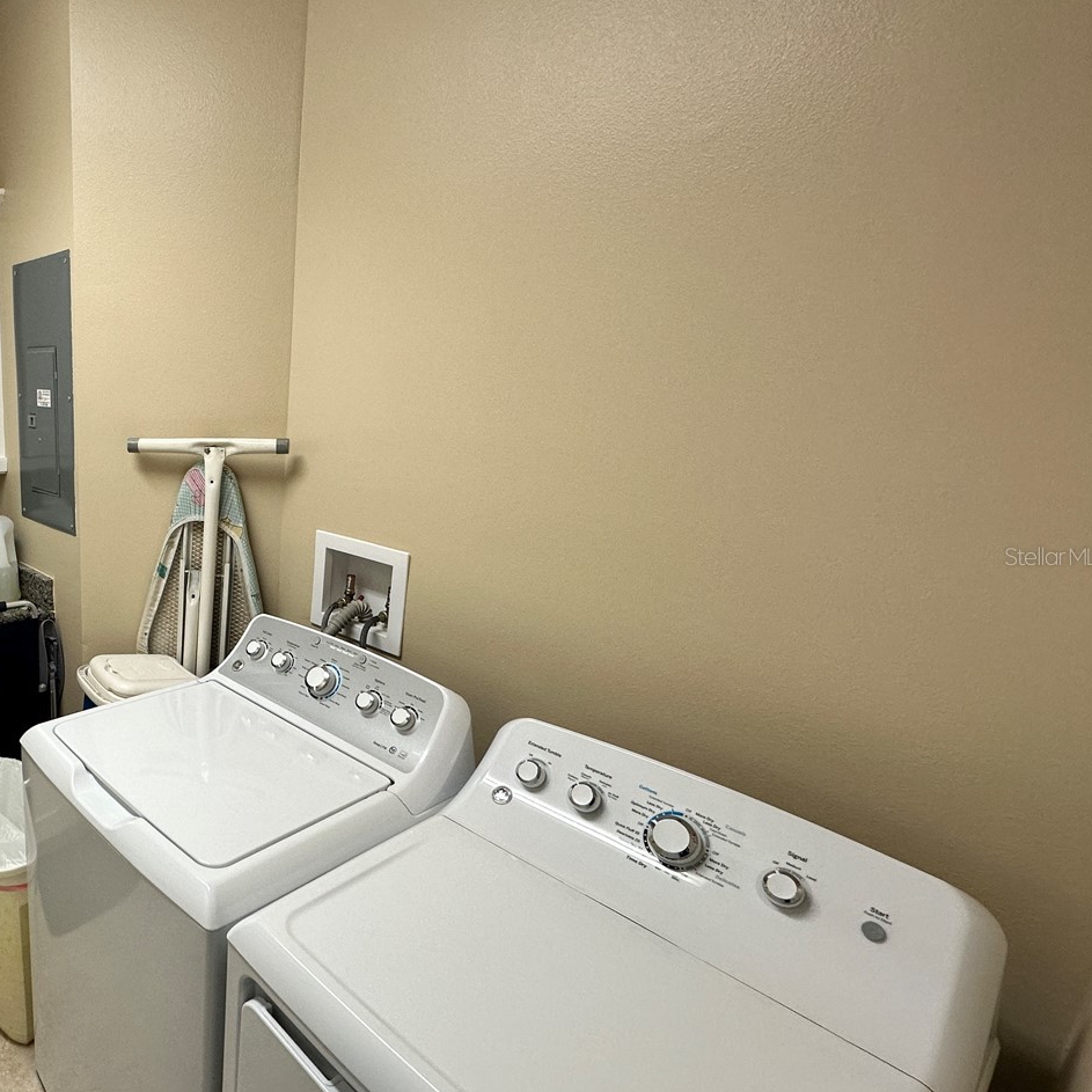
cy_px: 556
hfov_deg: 64.4
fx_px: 749
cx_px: 188
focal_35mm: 21
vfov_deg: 72.1
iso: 160
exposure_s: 1/120
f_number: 2.2
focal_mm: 2.22
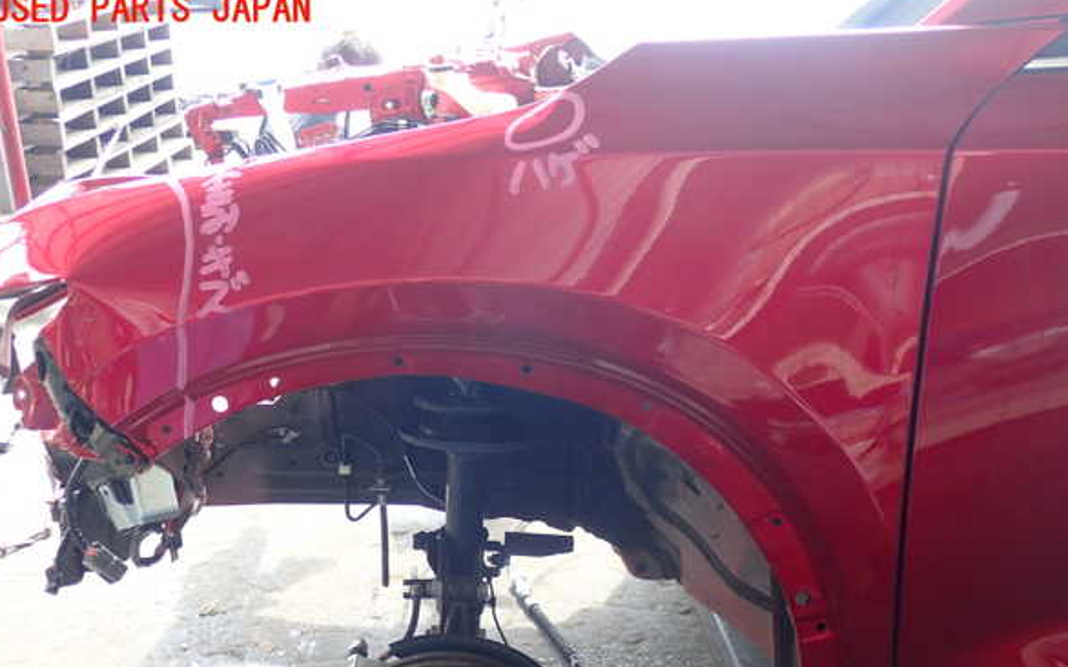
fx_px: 1106
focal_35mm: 38
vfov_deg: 33.5
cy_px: 397
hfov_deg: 51.5
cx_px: 527
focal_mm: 6.42
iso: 160
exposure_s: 1/60
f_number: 2.6
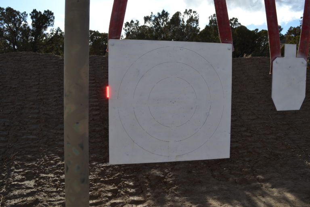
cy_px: 104
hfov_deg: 61.9
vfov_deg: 43.6
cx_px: 155
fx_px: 258
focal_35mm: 30
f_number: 8
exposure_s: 1/250
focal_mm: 20
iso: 100
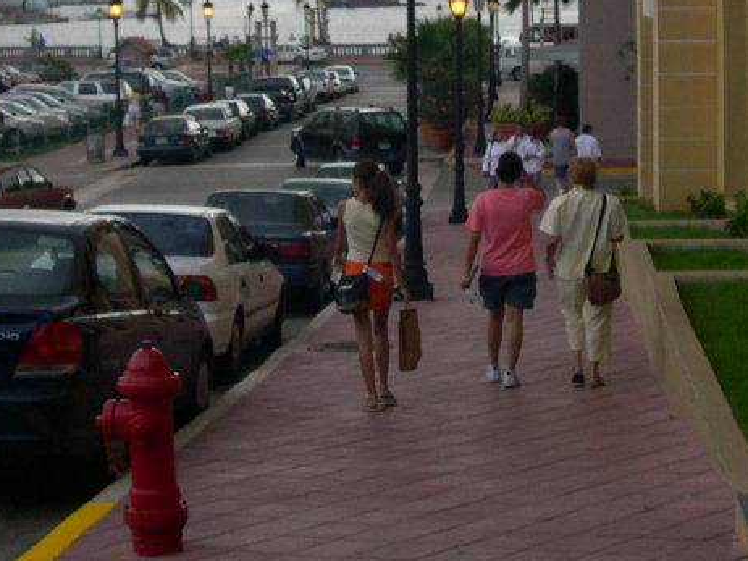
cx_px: 344
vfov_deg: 17.4
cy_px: 95
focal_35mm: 84
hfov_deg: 23.3
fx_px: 1815
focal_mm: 8
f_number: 7.6
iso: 100
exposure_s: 1/91.2
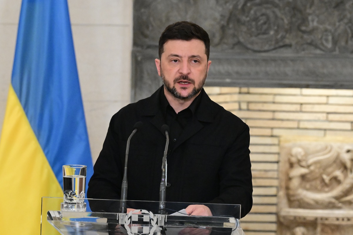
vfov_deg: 4.6
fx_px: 2941
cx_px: 176
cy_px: 118
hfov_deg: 6.9
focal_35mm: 300
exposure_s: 1/400
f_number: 5
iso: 8000
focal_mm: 200
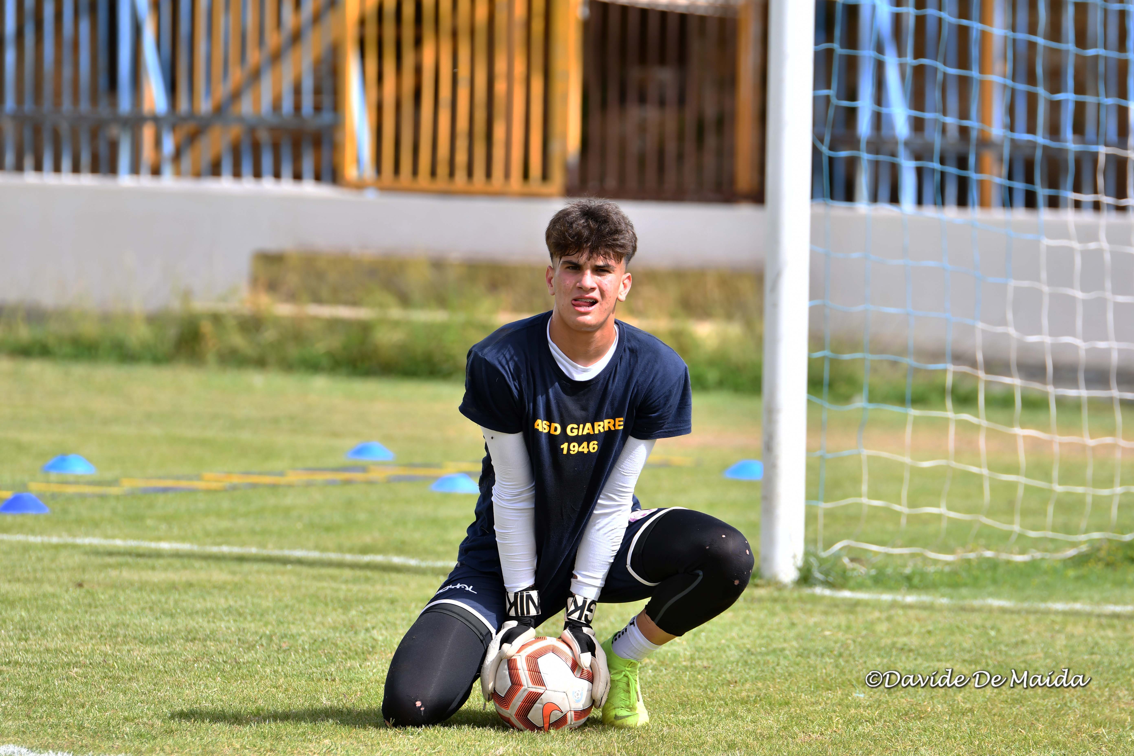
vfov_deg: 5.0
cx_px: 567
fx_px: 8725
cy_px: 378
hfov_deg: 7.4
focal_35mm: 277
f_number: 3.5
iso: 160
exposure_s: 1/1000
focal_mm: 185
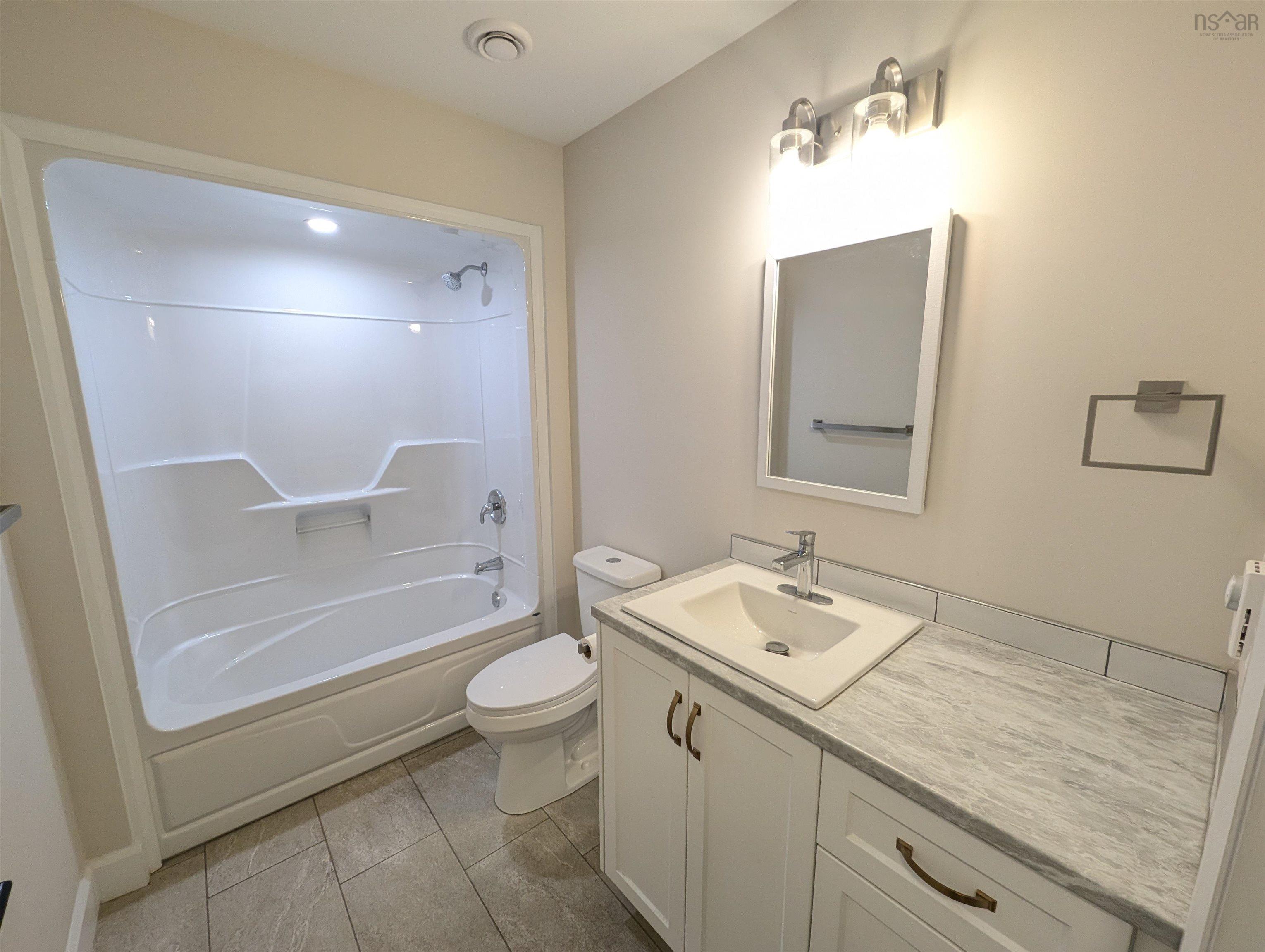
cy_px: 476
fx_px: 476
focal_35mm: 13
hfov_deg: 106.1
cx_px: 632
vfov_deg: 90.1
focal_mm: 1.95
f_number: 2.2
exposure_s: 1/60
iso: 144
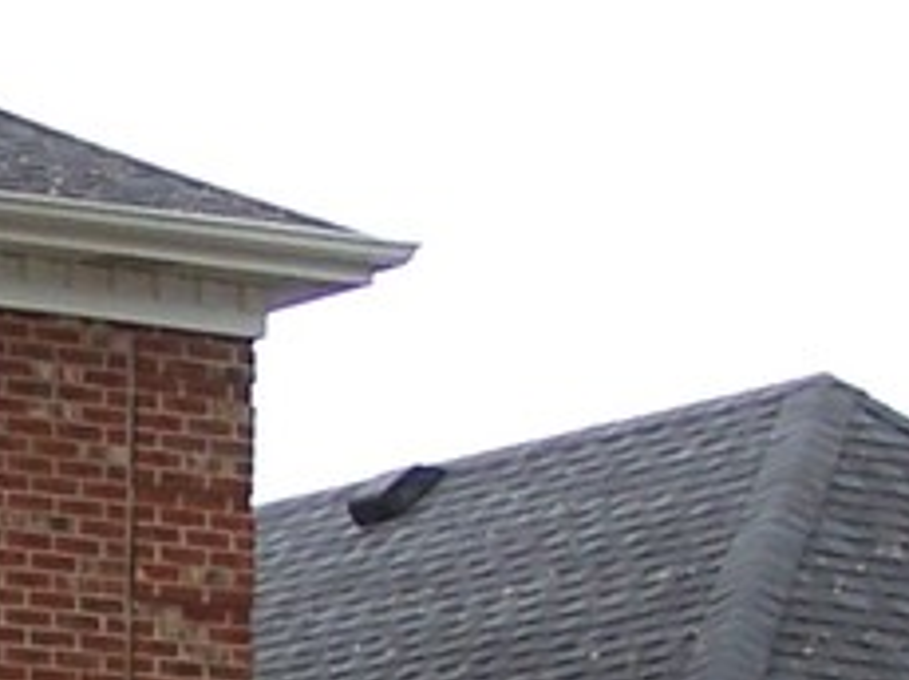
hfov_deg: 8.1
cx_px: -620
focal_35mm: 238
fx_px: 6243
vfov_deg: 6.2
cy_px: 1056
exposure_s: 1/400
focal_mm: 6.3
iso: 80
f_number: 2.8
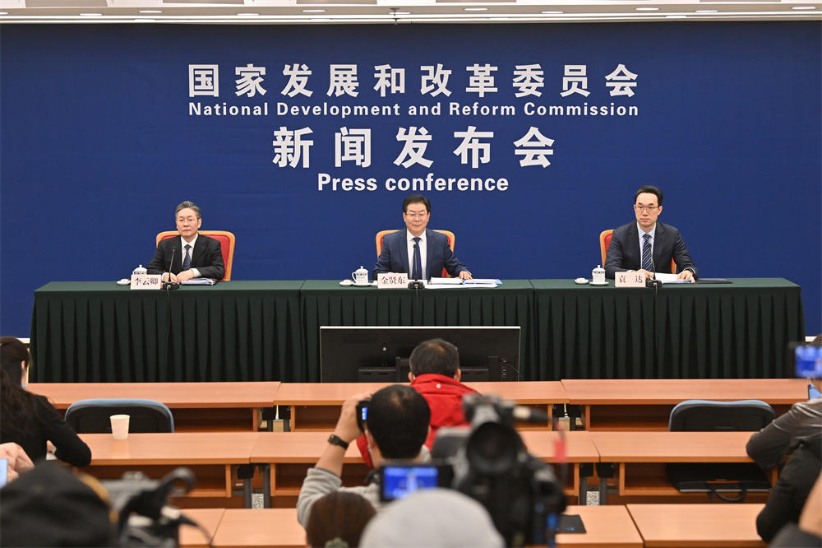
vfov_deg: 17.1
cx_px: 411
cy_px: 274
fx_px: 1826
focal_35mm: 80
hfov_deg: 25.4
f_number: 5
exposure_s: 1/400
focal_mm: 80
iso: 2000
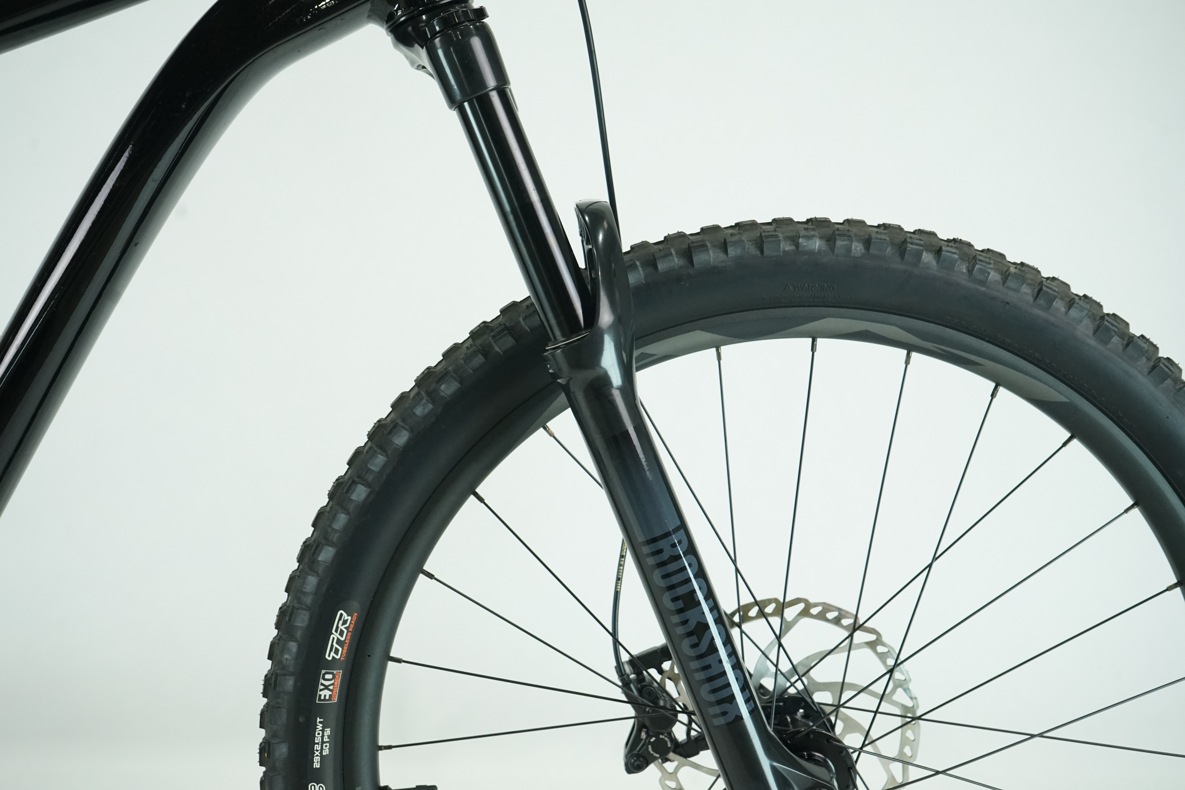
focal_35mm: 37
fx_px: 1218
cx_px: 592
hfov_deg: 51.9
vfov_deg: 35.9
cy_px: 395
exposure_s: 1/200
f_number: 7.1
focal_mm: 37
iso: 2500
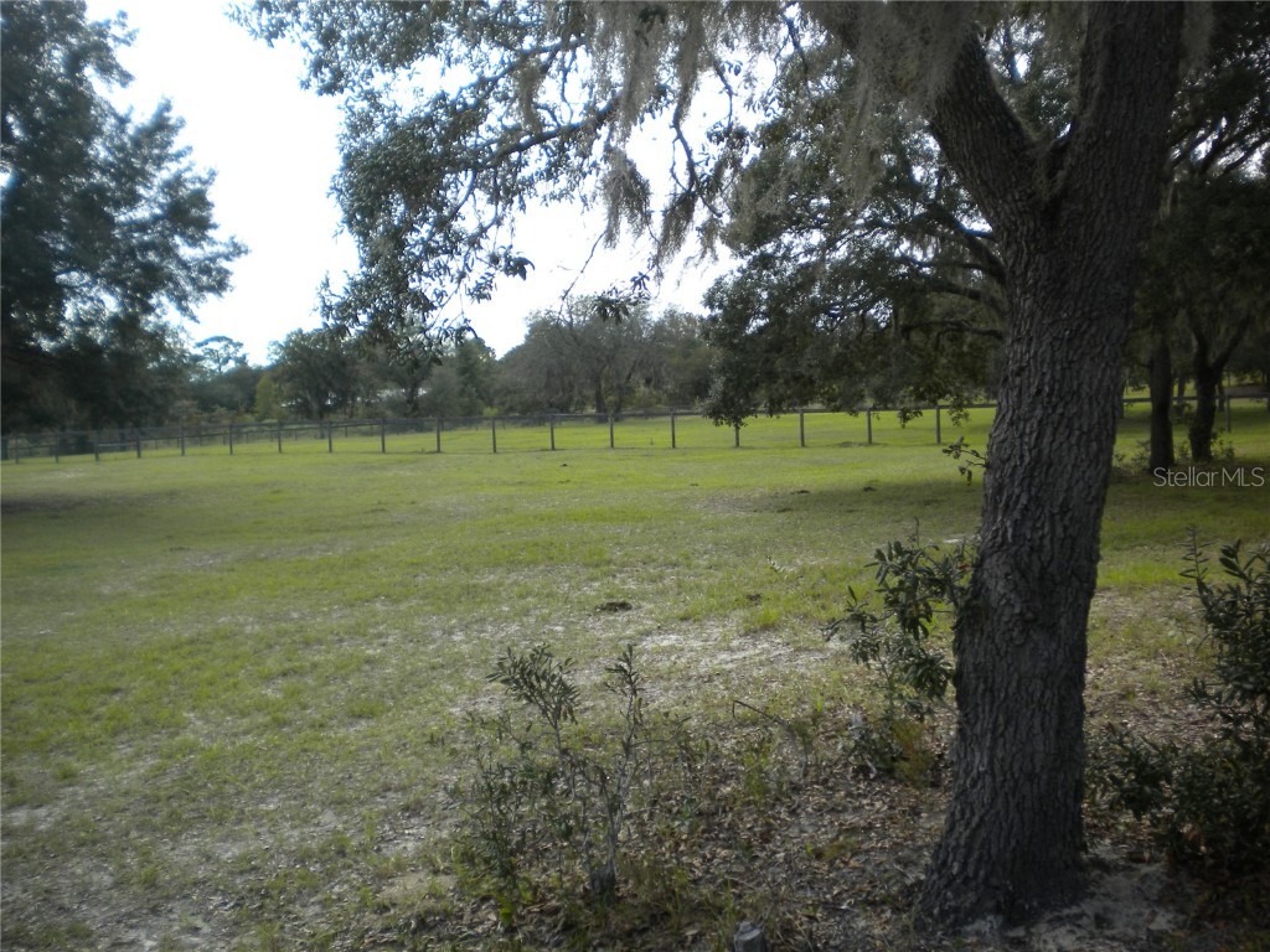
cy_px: 476
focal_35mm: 35
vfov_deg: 40.7
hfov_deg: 52.6
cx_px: 635
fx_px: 1284
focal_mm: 6.3
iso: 85
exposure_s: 1/540
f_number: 3.1
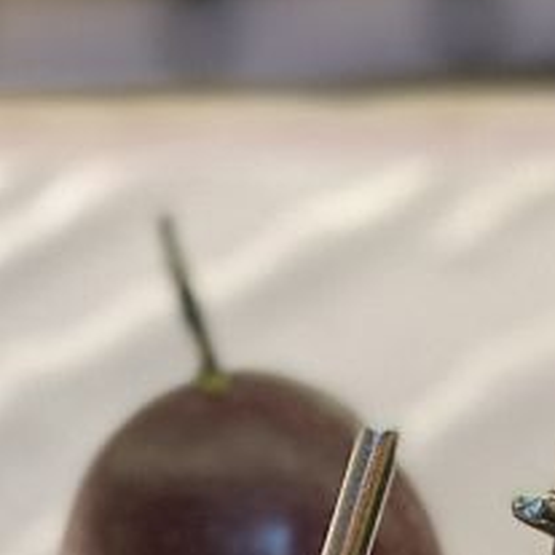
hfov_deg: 6.5
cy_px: 424
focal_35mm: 267
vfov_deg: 6.6
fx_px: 4843
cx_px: 46
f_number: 2
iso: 160
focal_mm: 6
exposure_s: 1/33
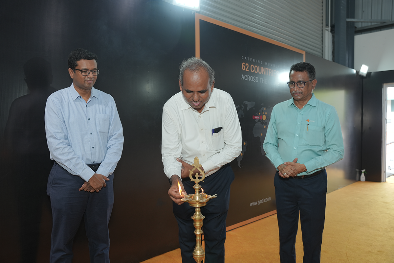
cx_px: 197
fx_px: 333
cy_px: 132
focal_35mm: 30
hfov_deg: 61.3
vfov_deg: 43.1
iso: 400
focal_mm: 30.4
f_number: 4
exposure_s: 1/160
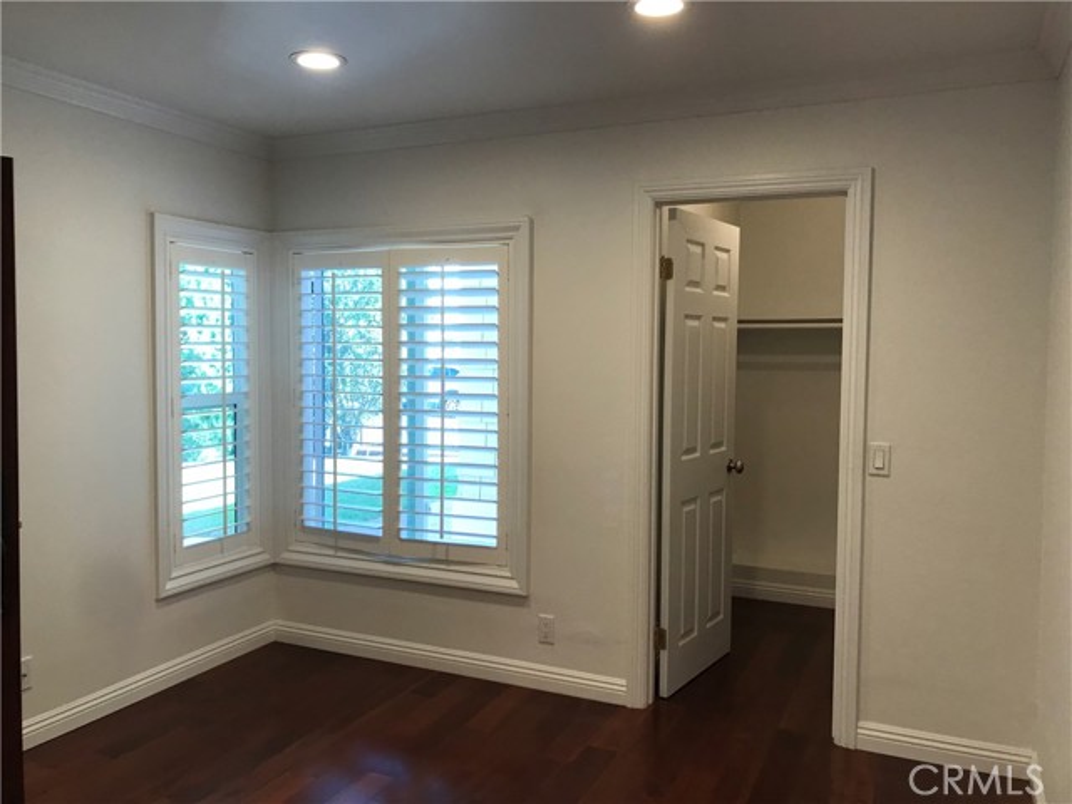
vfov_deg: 49.7
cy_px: 402
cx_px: 536
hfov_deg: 63.4
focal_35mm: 28
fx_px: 867
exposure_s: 1/40
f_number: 1.8
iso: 25
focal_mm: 3.99
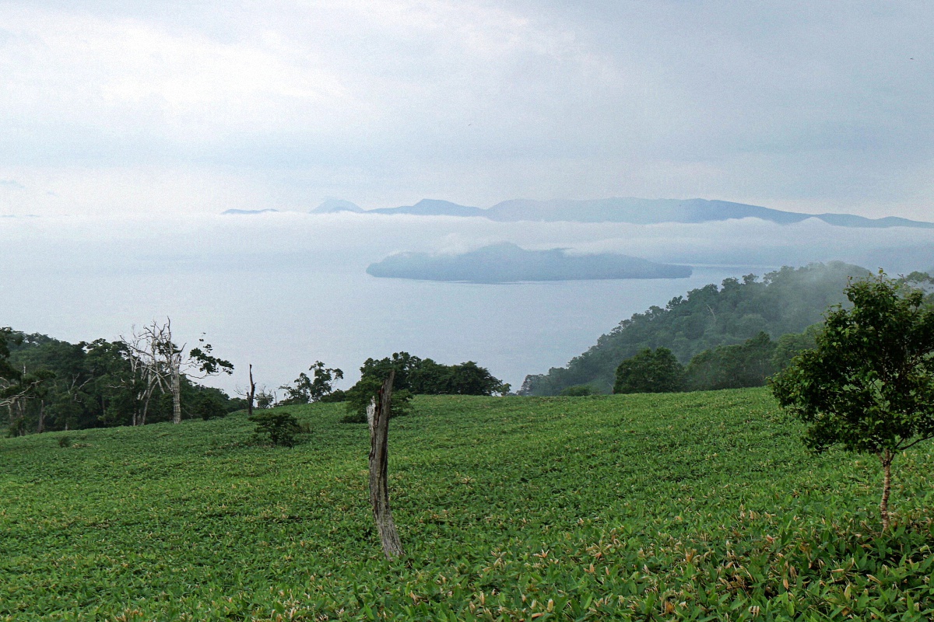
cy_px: 311
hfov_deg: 73.7
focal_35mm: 24
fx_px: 623
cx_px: 467
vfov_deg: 53.1
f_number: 8
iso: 100
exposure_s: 1/125
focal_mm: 16
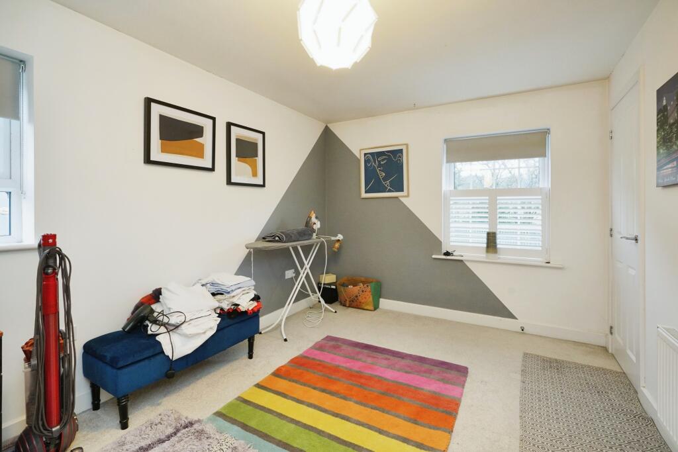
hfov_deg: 96.7
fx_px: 301
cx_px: 339
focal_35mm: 16
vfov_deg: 73.8
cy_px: 226
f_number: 8
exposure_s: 1/20
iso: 2000
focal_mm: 16
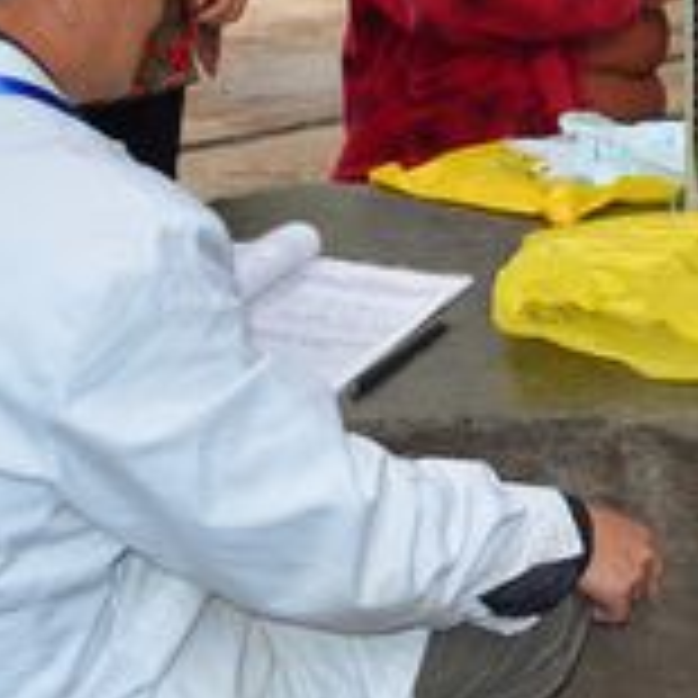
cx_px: 675
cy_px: 47
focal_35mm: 74
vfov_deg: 22.7
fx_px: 1688
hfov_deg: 22.6
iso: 500
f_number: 3.5
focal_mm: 18
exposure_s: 1/60
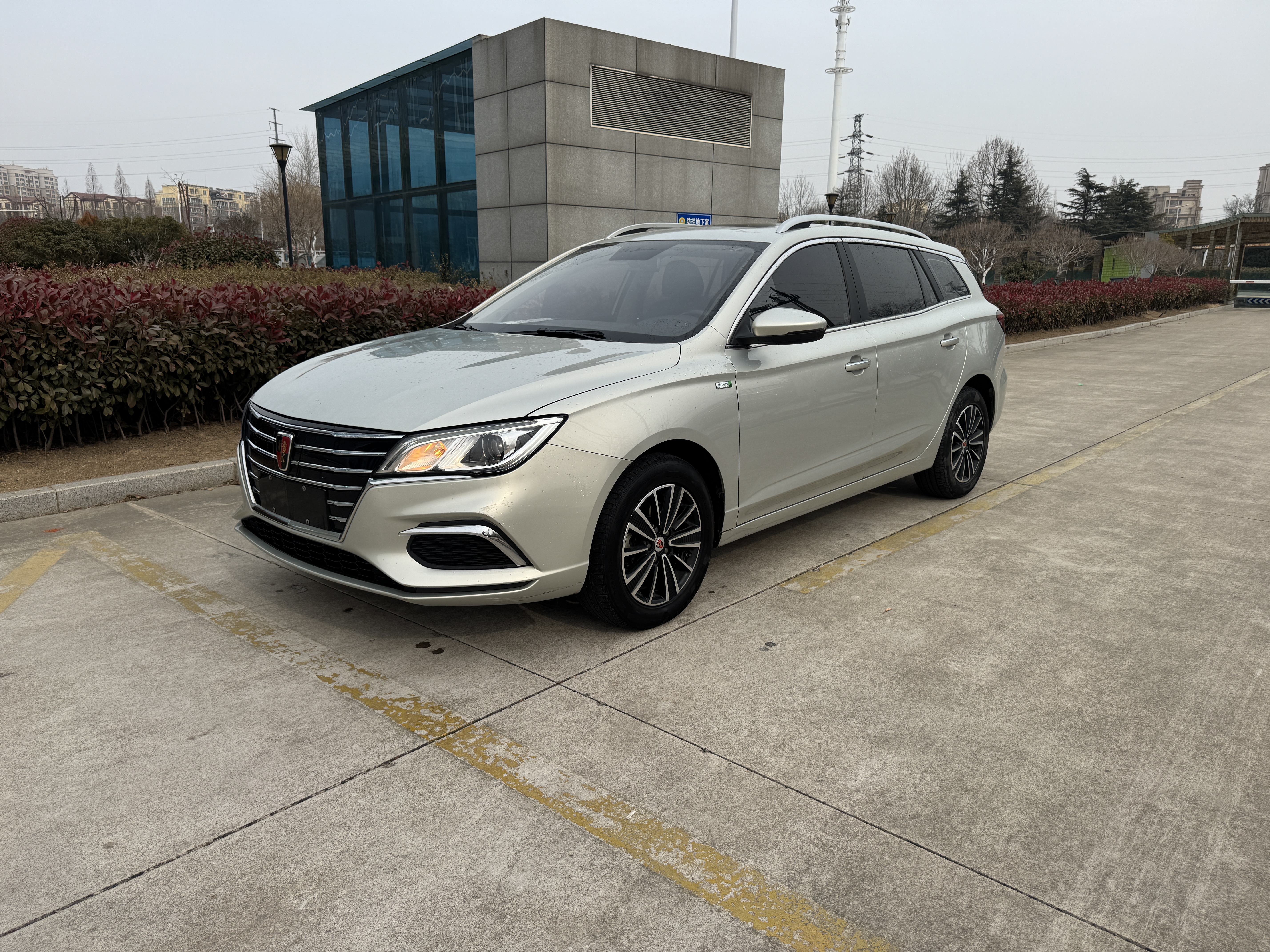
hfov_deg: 71.6
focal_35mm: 24
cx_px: 635
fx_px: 881
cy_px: 476
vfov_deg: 56.8
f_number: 1.78
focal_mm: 6.76
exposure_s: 1/3597
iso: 80
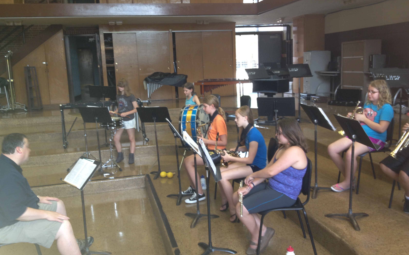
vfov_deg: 33.6
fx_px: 424
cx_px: 205
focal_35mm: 38
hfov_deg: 51.5
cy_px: 124
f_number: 2.4
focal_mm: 4.28
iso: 50
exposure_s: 1/23
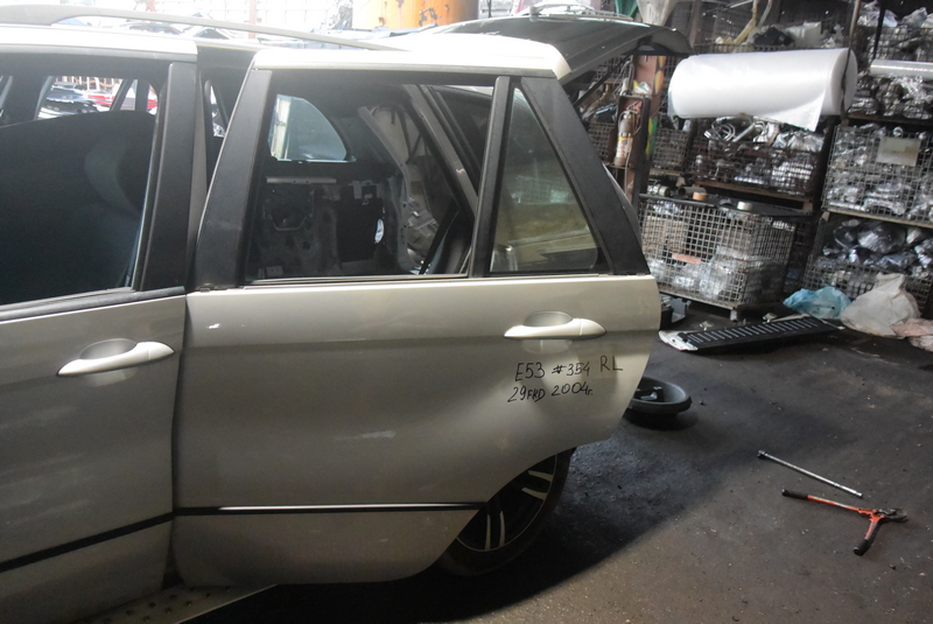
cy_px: 312
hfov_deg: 63.6
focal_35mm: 29
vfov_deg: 45.0
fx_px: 752
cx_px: 466
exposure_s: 1/100
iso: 3200
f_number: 3.5
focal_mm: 11
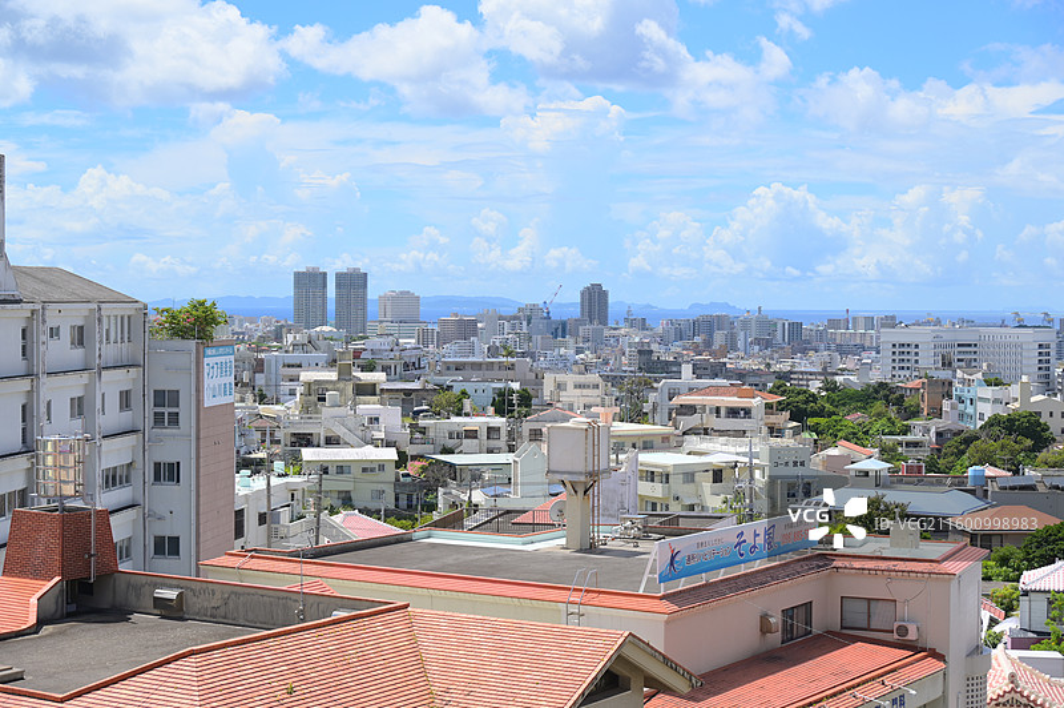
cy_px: 354
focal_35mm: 61
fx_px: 1801
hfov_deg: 32.9
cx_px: 532
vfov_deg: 22.2
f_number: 6
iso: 200
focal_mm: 61
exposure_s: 1/1000
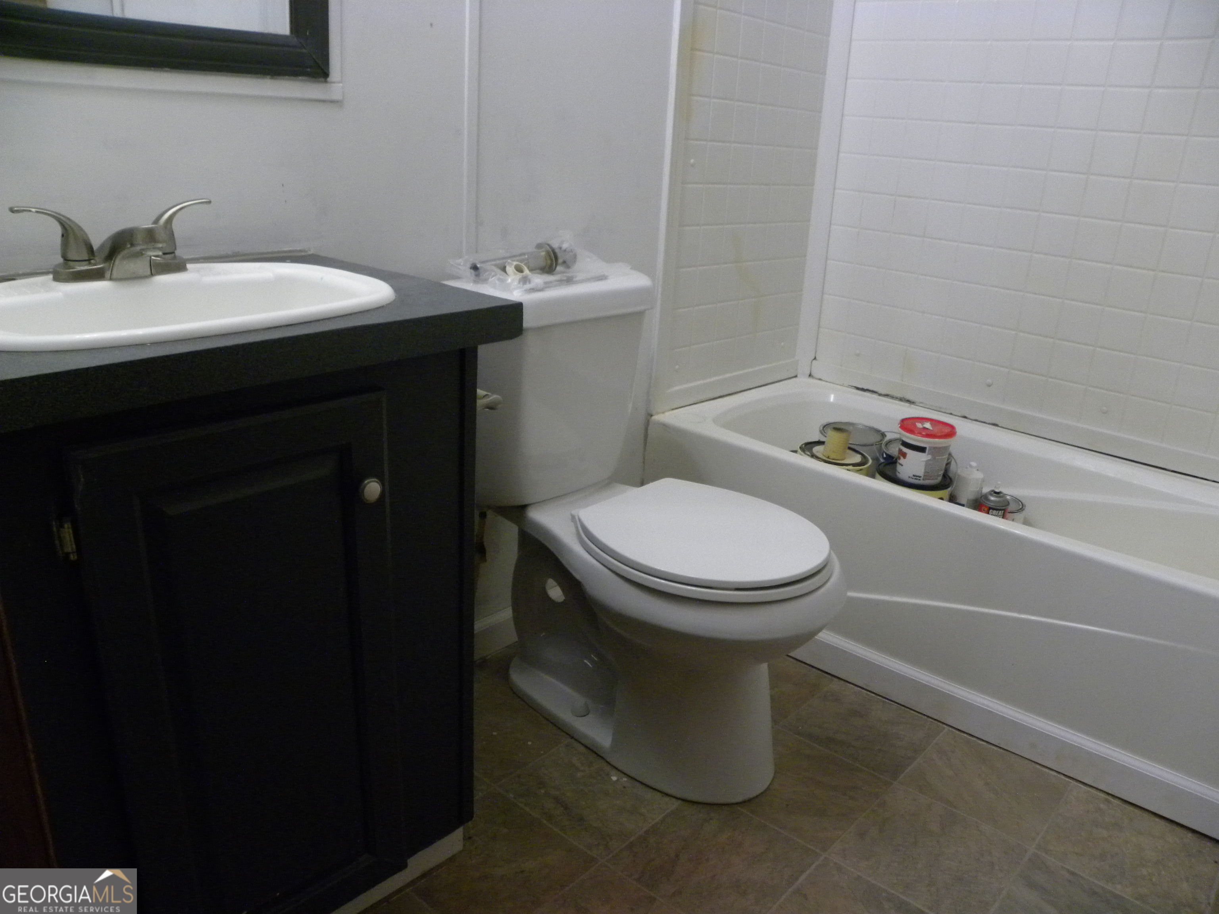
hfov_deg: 67.3
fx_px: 916
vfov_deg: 53.1
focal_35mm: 26
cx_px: 610
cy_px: 457
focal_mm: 4.6
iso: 400
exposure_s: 1/62.5
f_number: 2.8
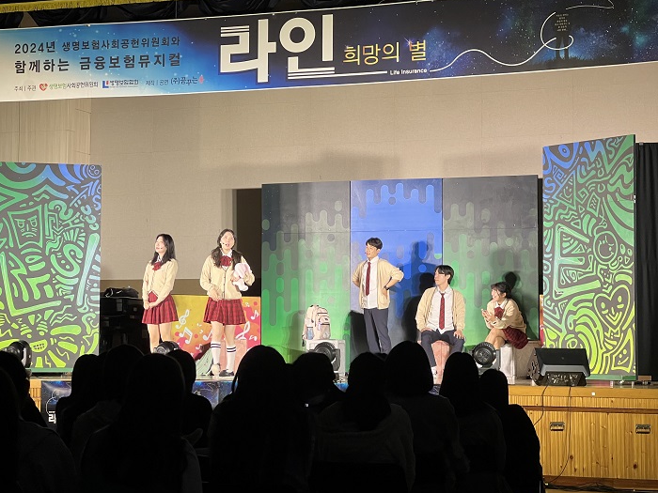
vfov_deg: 16.8
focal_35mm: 88
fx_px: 1673
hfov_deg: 22.2
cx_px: 301
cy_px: 246
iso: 320
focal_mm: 9
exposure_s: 1/60
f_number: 2.8
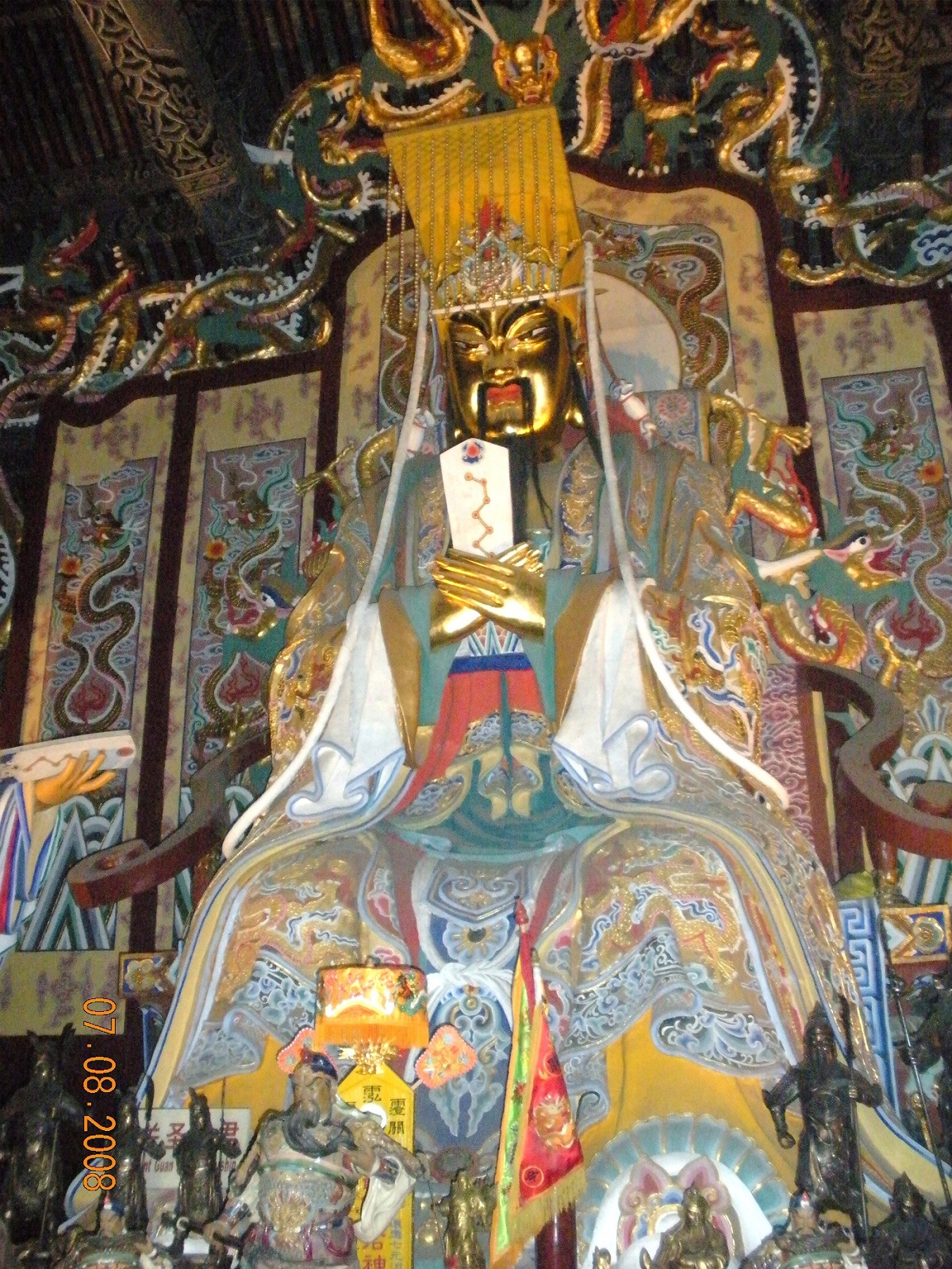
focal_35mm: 36
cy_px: 634
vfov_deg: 51.3
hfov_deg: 39.7
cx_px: 476
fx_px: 1320
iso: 800
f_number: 3.5
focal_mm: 6.3
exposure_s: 1/60
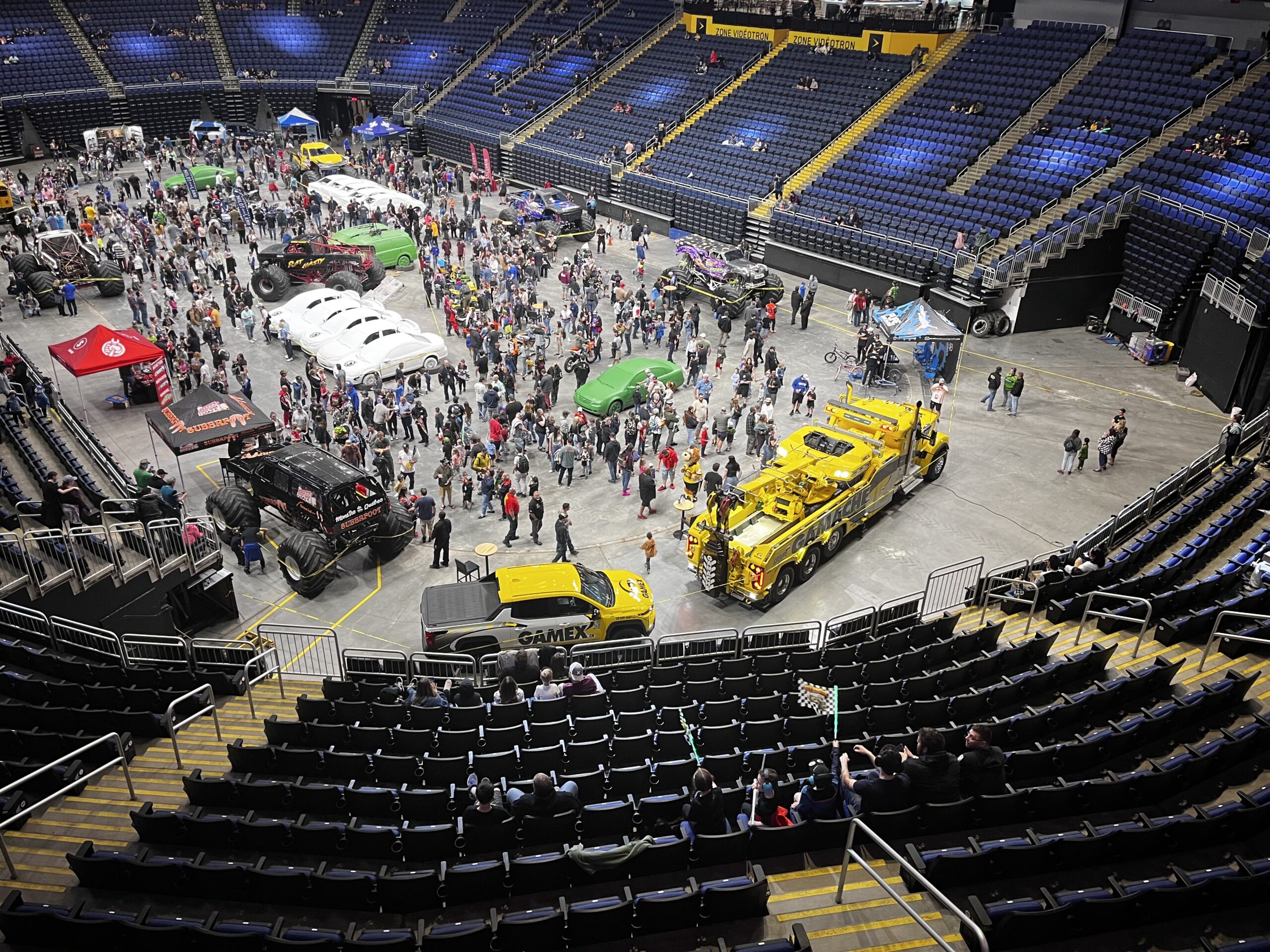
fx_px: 954
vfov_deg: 53.1
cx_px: 635
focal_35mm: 26
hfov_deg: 67.3
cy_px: 476
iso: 125
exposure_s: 1/84
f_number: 1.6
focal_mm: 5.1
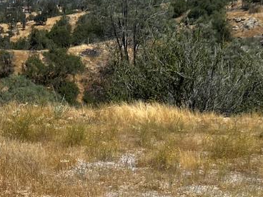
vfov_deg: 13.6
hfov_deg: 18.1
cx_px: 7
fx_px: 805
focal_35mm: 106
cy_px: 233
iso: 50
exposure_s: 1/8000
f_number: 1.5
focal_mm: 5.7
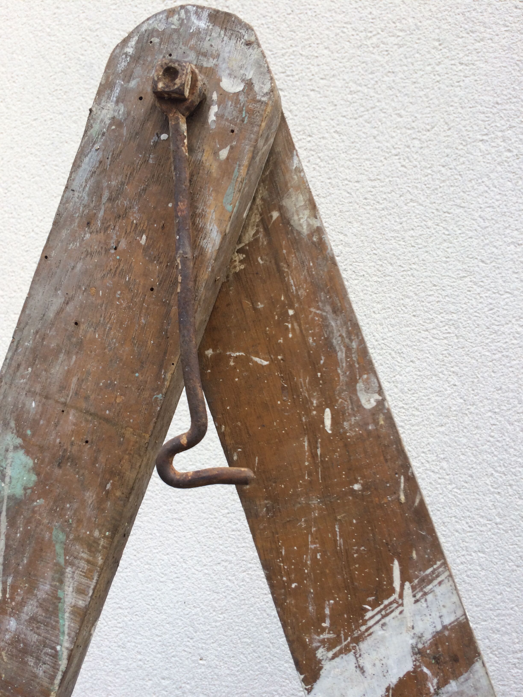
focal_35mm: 29
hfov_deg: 48.2
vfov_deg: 61.7
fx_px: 584
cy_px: 348
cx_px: 262
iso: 32
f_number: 2.2
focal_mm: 4.15
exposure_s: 1/427
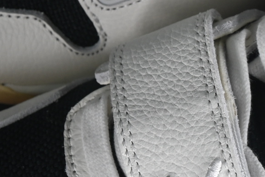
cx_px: 334
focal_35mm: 357
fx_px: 2628
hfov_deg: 5.7
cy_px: 48
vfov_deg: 3.8
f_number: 7.1
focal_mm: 50
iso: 160
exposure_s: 1/80
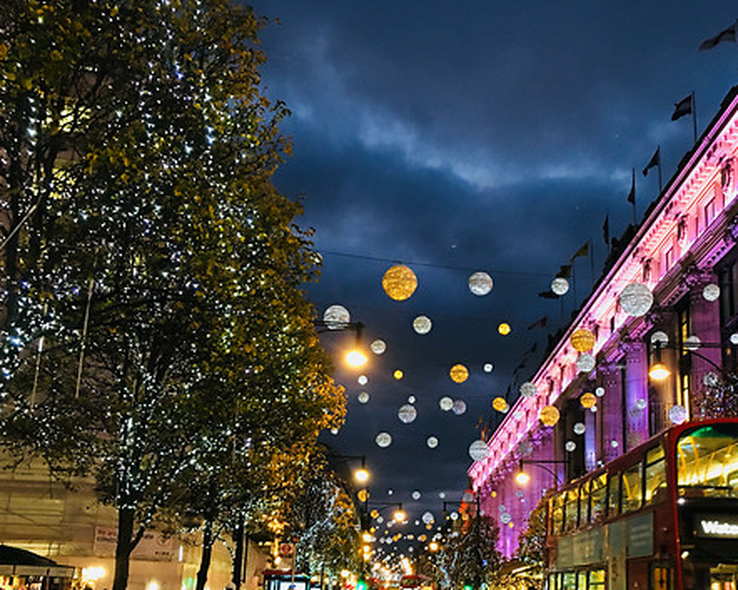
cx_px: 496
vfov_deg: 36.2
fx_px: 895
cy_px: 379
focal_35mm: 41
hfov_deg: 44.1
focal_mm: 4.15
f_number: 2.2
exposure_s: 1/10
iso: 100
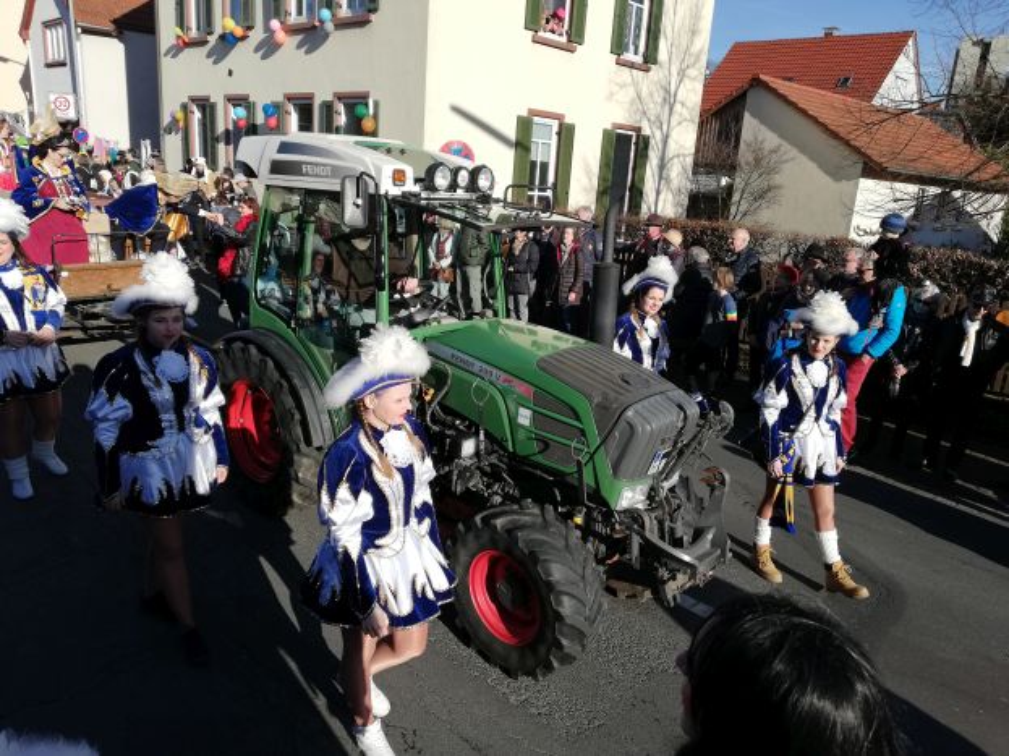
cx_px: 504
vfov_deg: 51.3
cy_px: 378
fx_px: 787
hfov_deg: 65.3
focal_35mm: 27
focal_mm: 3.81
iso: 50
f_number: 2.2
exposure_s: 1/1094
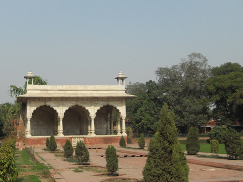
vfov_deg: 28.5
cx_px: 69
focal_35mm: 51
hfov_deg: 36.8
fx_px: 358
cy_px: 92
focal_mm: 6
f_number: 7.1
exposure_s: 1/250
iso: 80
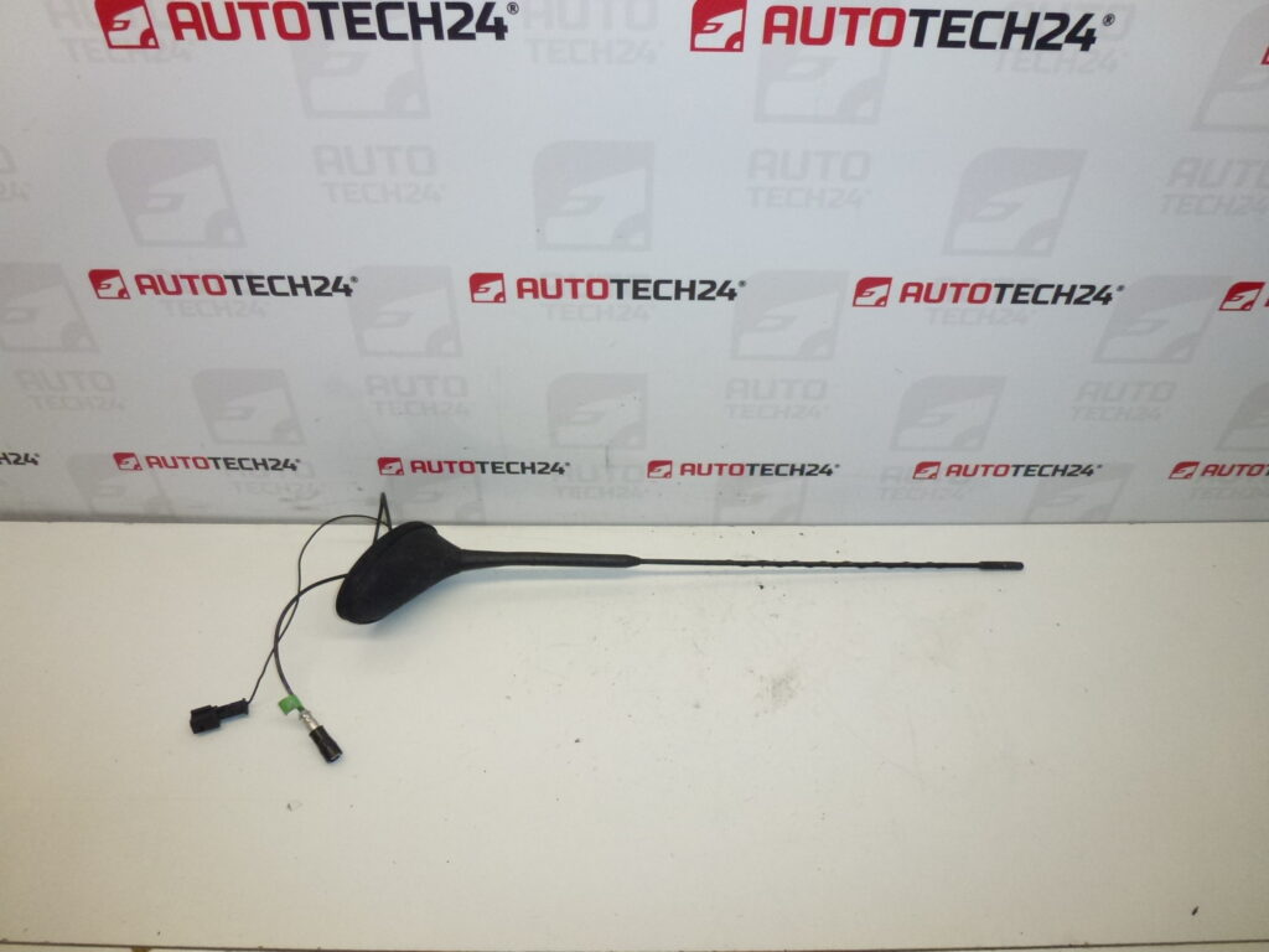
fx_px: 880
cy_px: 476
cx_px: 634
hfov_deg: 71.6
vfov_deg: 56.8
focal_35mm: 24
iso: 400
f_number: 3.3
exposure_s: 1/500
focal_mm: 4.3
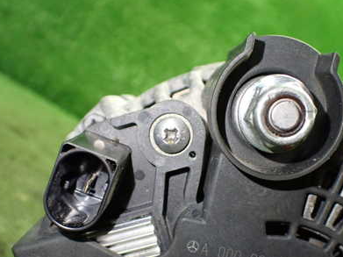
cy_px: 166
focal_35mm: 46
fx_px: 456
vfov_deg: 31.3
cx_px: 179
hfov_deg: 41.2
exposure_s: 1/125
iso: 800
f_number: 2.3
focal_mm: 5.4
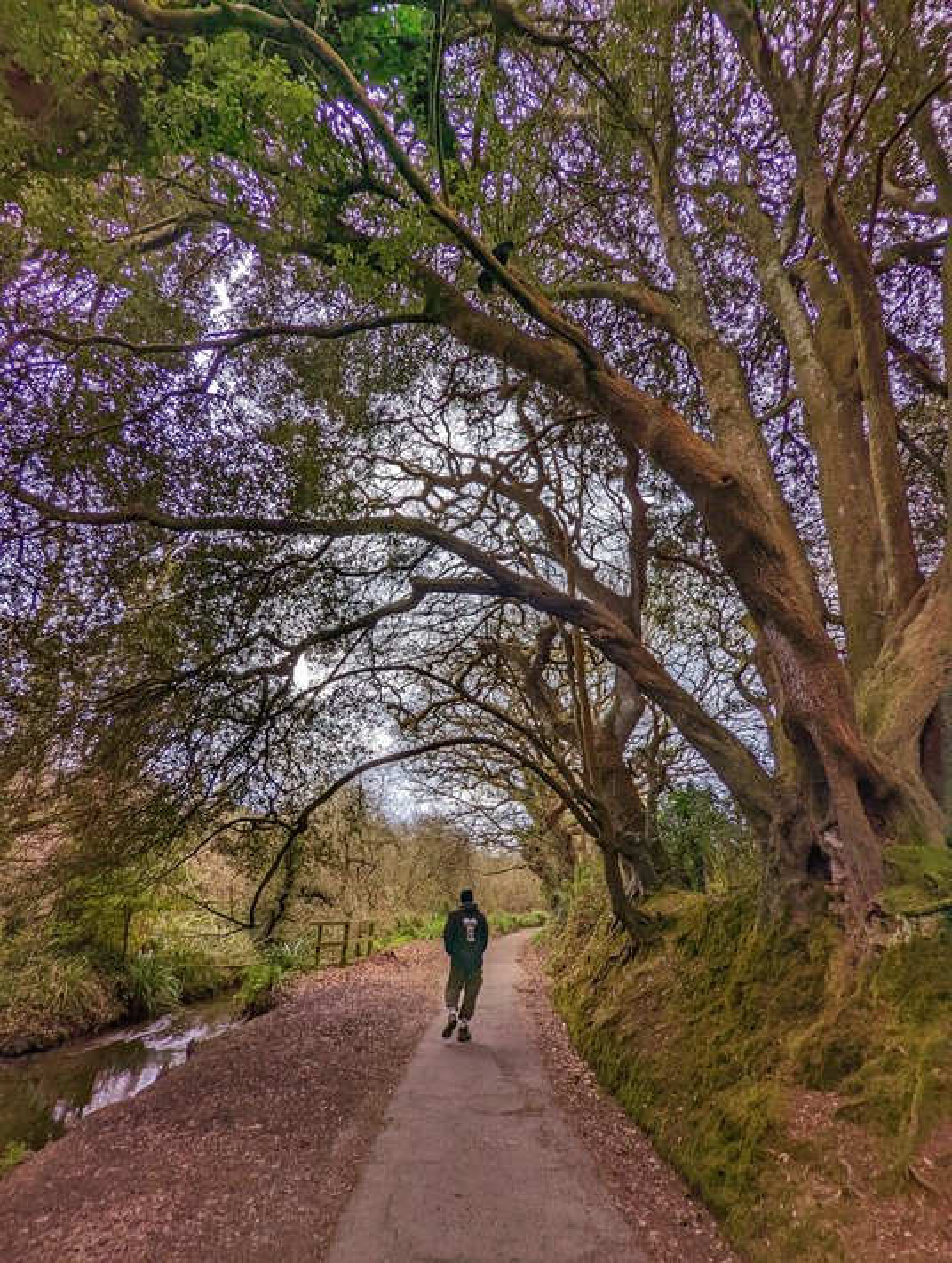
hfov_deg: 78.3
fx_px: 585
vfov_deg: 94.4
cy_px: 632
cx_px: 476
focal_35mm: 16
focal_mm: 2.35
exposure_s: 1/243
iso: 44
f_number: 2.2
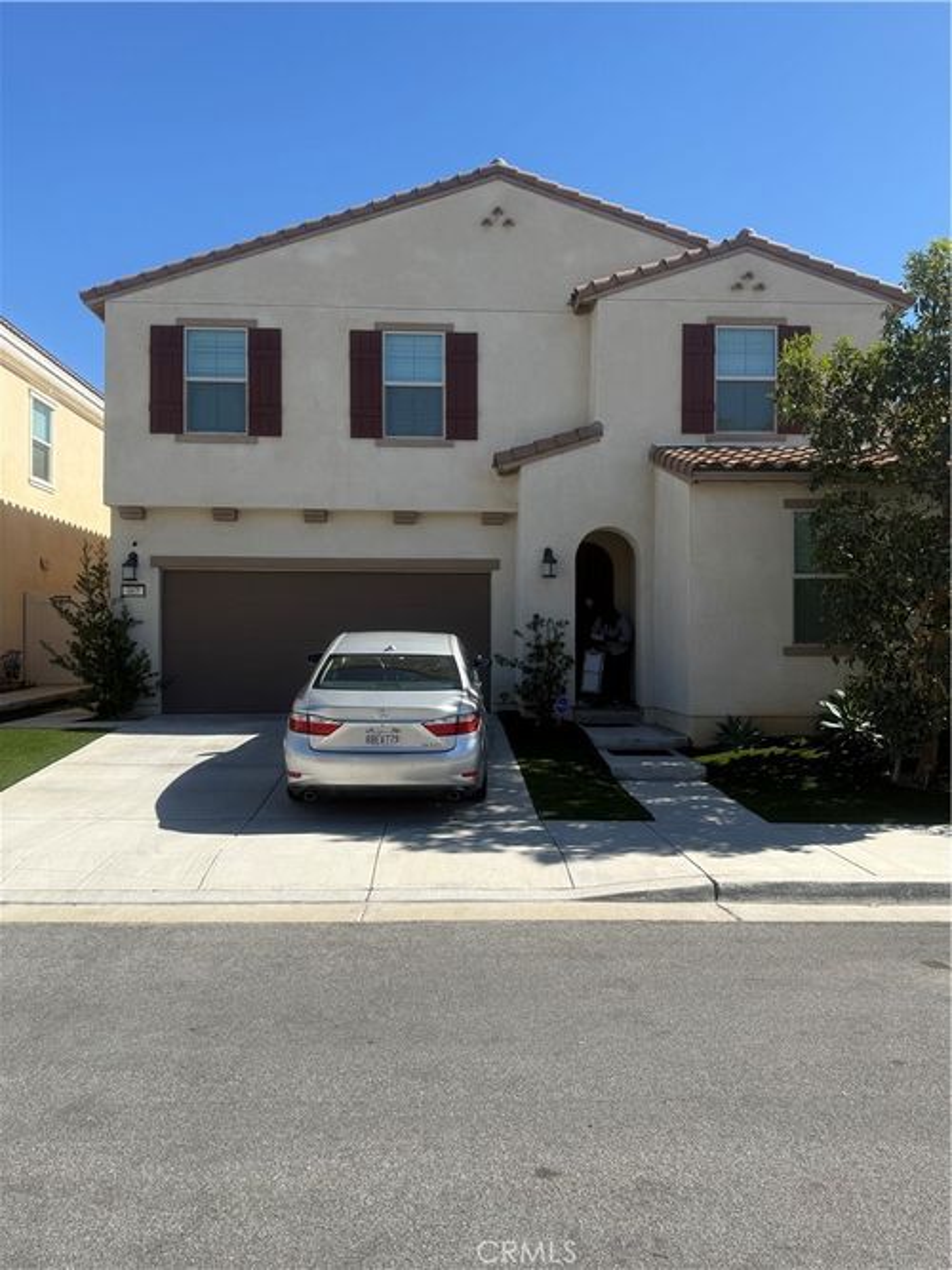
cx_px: 476
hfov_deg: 56.8
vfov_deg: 71.6
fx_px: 880
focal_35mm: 24
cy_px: 635
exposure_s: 1/3584
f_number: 1.78
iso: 80
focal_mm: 6.76
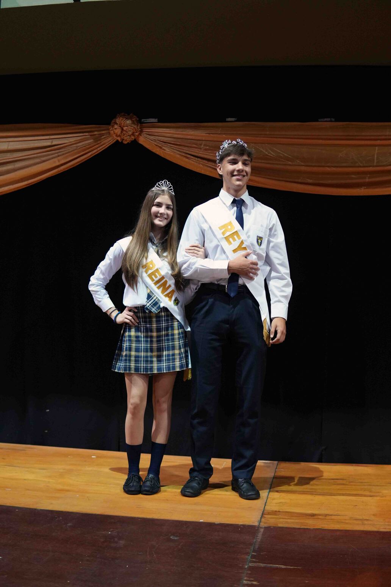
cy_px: 294
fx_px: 733
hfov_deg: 29.9
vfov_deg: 43.6
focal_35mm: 45
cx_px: 196
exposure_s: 1/160
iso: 1600
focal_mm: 30
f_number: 2.2
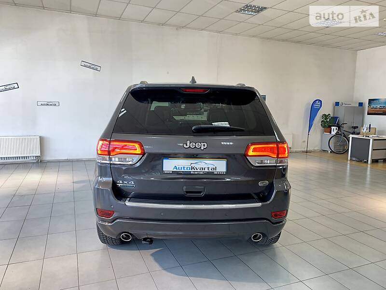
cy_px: 145
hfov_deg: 67.3
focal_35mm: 26
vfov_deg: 53.1
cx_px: 193
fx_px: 290
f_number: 1.8
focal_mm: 4.2
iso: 125
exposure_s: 1/60
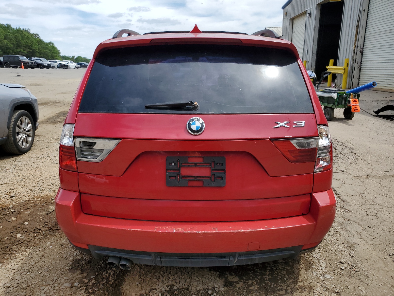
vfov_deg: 53.1
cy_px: 148
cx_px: 197
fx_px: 296
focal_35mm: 26
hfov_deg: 67.3
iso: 50
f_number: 1.5
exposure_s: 1/2500
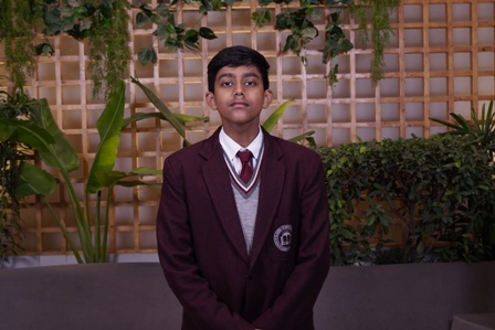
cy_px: 165
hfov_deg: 40.3
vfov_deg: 27.5
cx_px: 248
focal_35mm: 49
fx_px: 674
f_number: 5
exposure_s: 1/125
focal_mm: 33
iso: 500
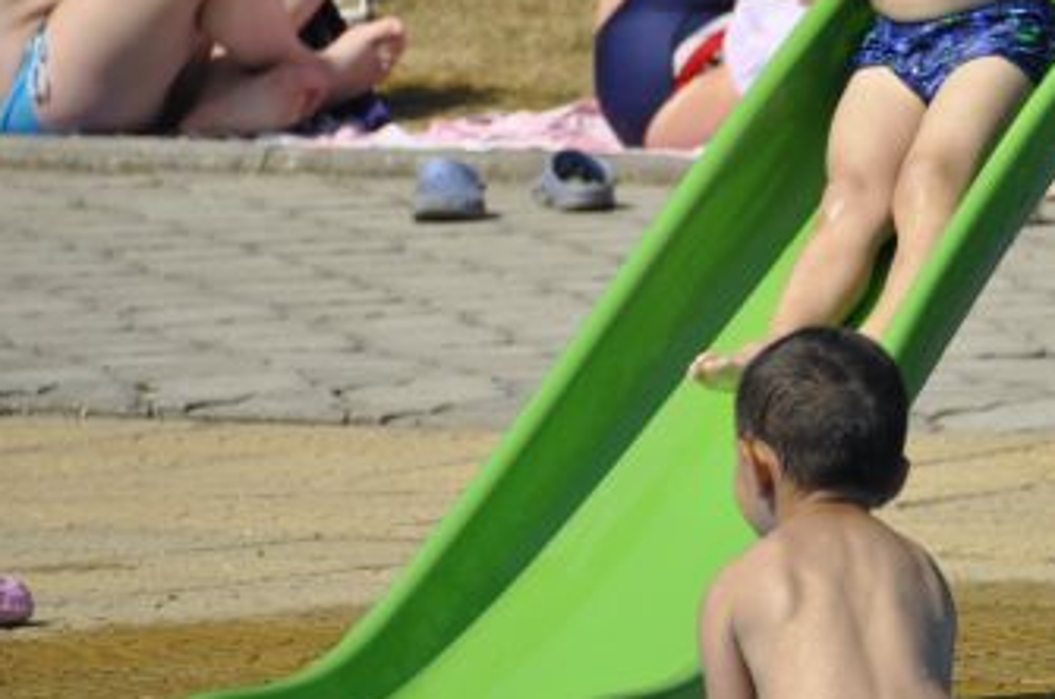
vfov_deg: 1.7
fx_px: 23049
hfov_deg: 2.6
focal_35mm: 788
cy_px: 43
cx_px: 1096
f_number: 6.3
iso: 400
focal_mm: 220
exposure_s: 1/2000
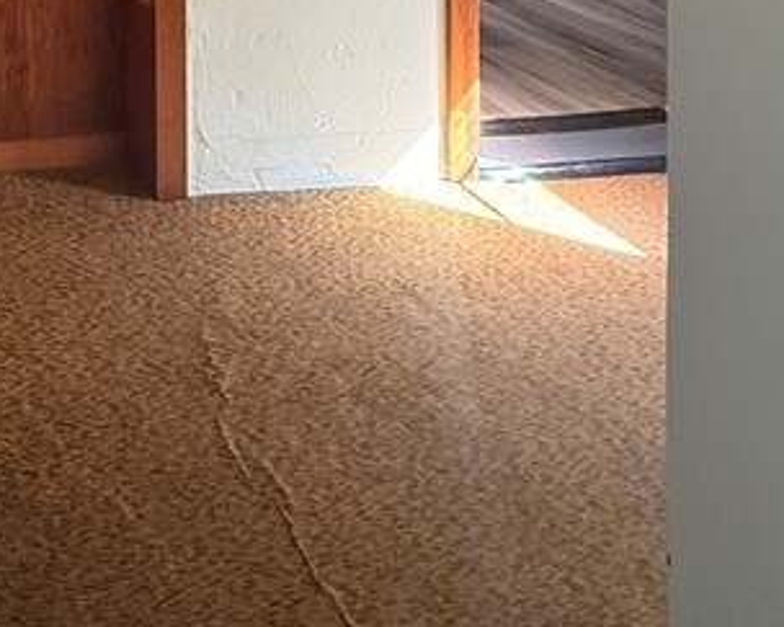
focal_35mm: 46
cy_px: -343
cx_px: -181
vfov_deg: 24.4
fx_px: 1067
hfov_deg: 32.5
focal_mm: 2.22
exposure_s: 1/60
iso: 400
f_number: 2.2
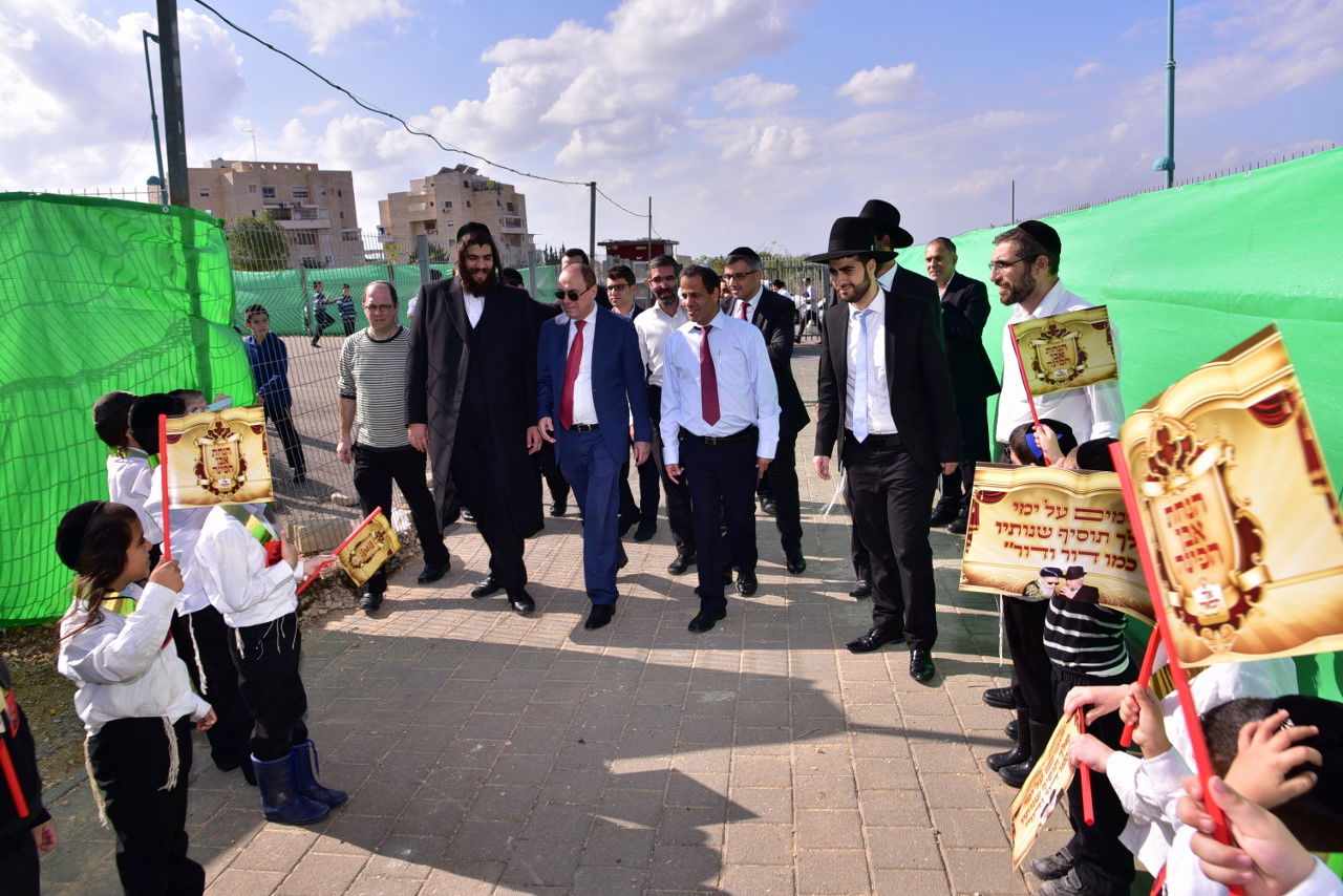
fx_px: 895
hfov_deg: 73.7
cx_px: 672
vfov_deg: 53.2
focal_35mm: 24
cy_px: 448
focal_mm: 24
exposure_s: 1/200
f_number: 13
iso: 160
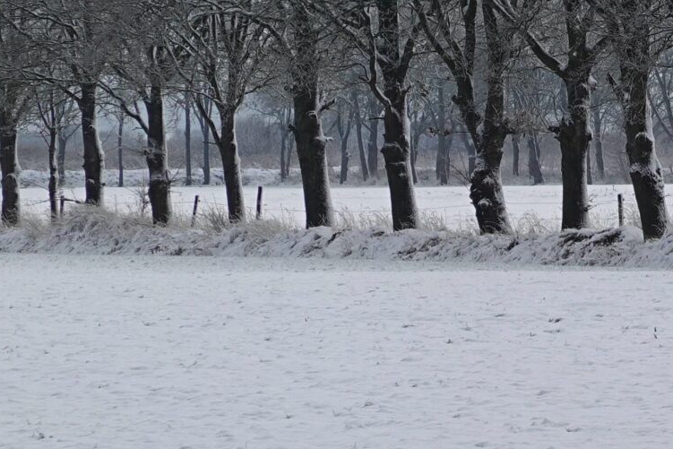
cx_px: 897
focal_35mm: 682
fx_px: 12751
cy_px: -41
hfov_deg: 3.0
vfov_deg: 2.0
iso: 100
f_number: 4.5
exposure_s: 1/640
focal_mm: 72
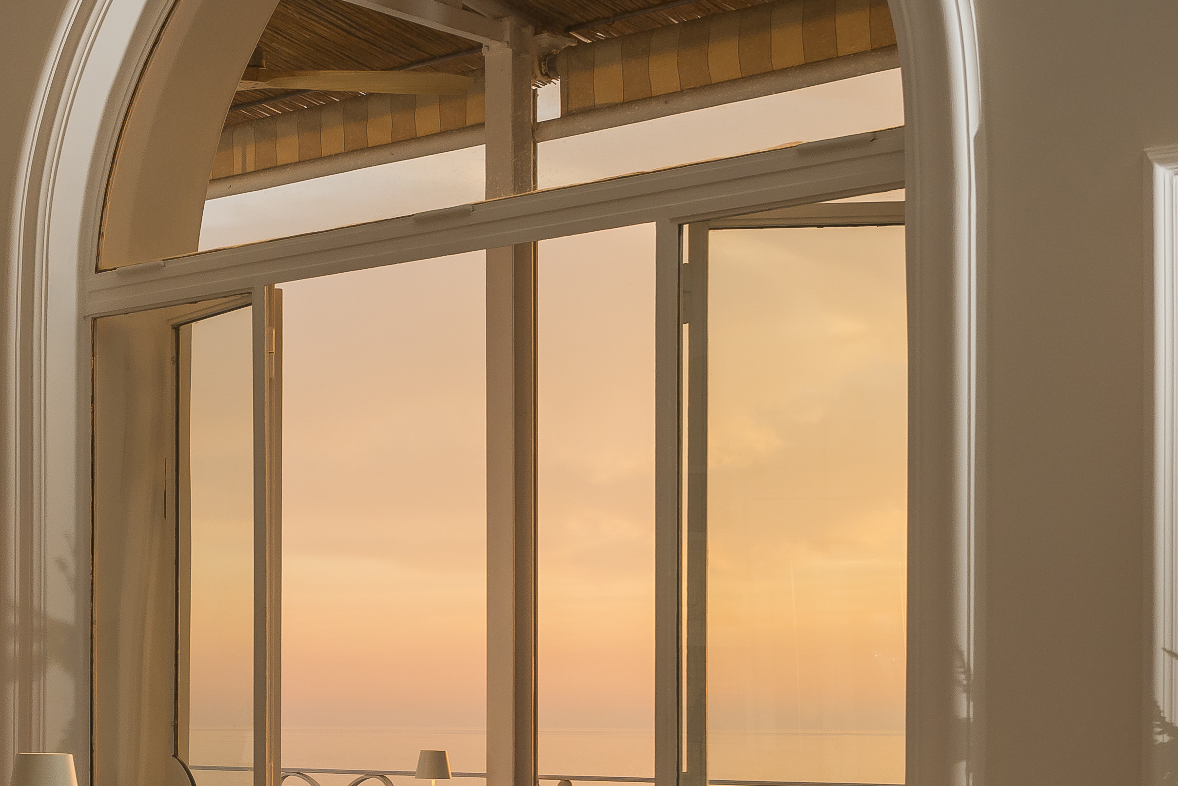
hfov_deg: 23.7
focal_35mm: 79
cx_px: -182
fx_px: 2585
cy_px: 713
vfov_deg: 17.0
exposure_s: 1/100
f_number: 8
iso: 400
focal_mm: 24
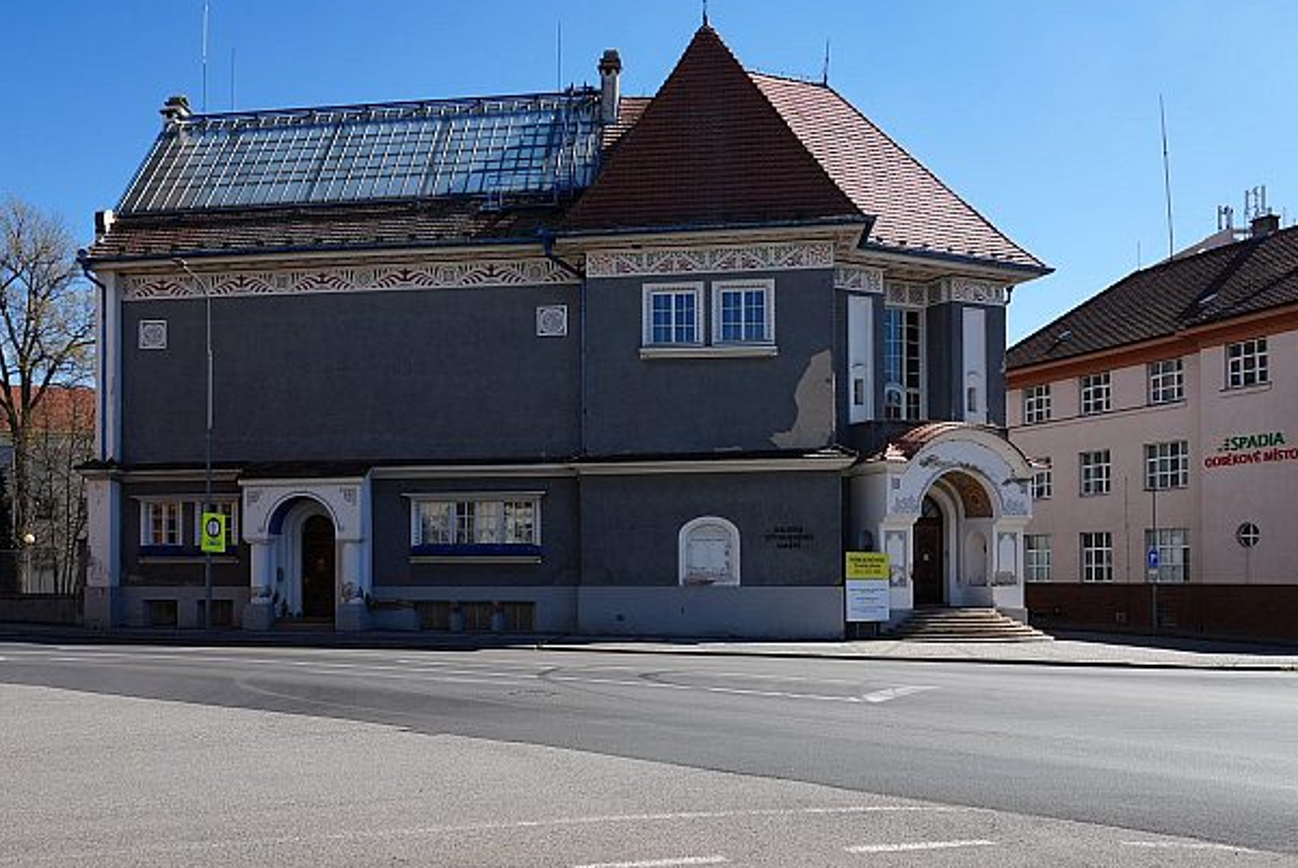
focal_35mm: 32
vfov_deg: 40.8
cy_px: 557
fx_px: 1155
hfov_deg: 58.4
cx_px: 552
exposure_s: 1/125
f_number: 7.1
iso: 100
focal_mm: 24
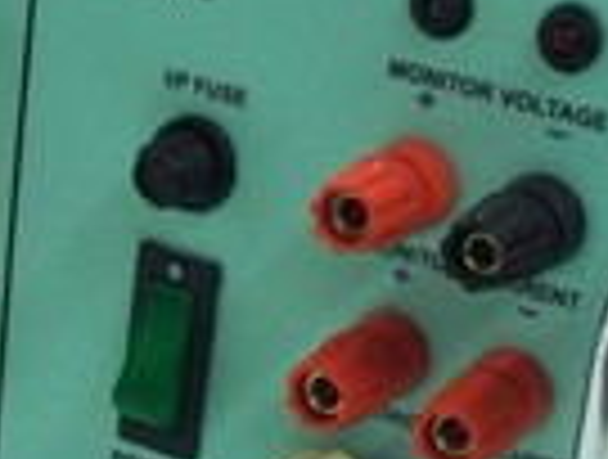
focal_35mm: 133
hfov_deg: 14.8
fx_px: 2342
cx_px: 239
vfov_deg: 11.2
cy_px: 214
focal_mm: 7.54
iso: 400
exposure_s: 1/20
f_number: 2.8
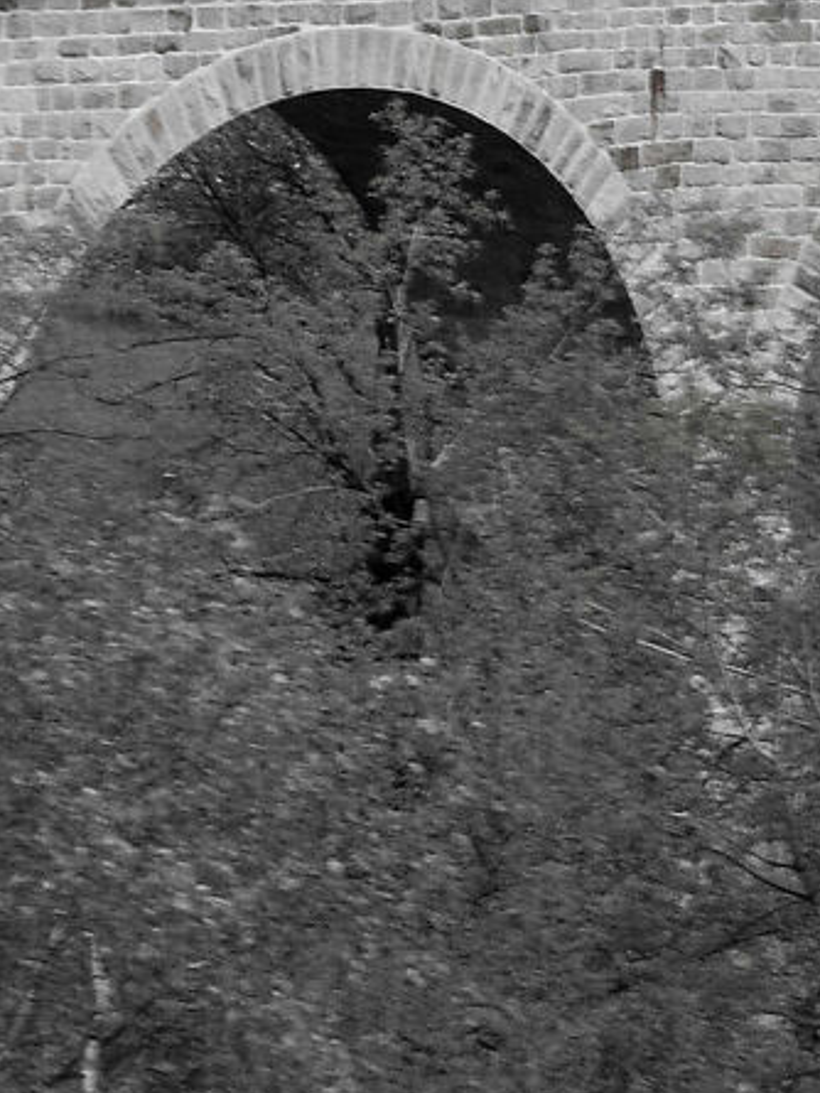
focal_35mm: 249
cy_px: 302
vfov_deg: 7.9
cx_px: 1193
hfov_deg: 5.9
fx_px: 7861
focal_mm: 17.5
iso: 400
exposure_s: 1/160
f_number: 5.6
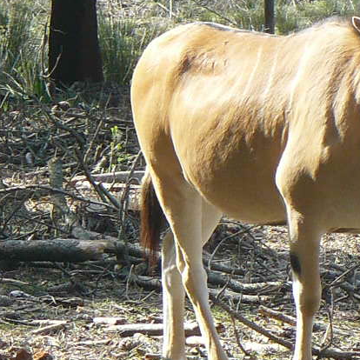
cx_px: 507
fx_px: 5754
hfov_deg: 3.6
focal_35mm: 489
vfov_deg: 3.6
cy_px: 87
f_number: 4
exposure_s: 1/160
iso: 100
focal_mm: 19.9
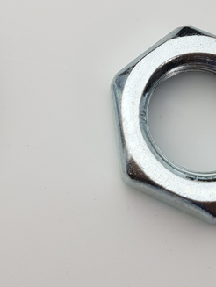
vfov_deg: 17.3
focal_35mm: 96
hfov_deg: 15.3
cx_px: 34
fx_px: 797
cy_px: -203
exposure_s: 1/331
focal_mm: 4.3
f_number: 2.4
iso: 50
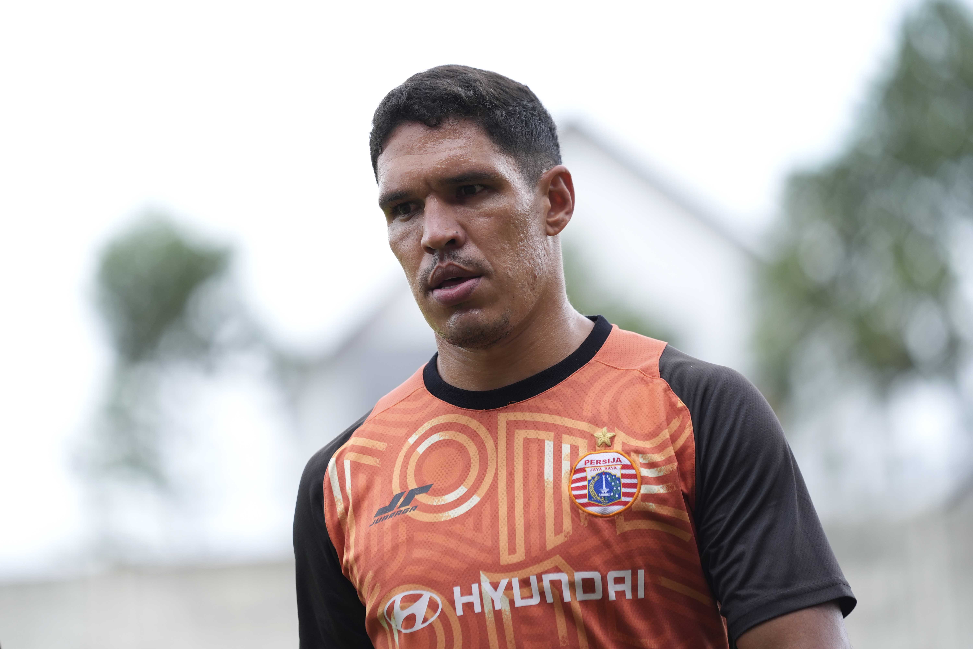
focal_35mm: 200
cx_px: 486
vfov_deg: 6.9
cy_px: 324
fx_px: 5405
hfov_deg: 10.3
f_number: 2.8
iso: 400
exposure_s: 1/800
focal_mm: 200
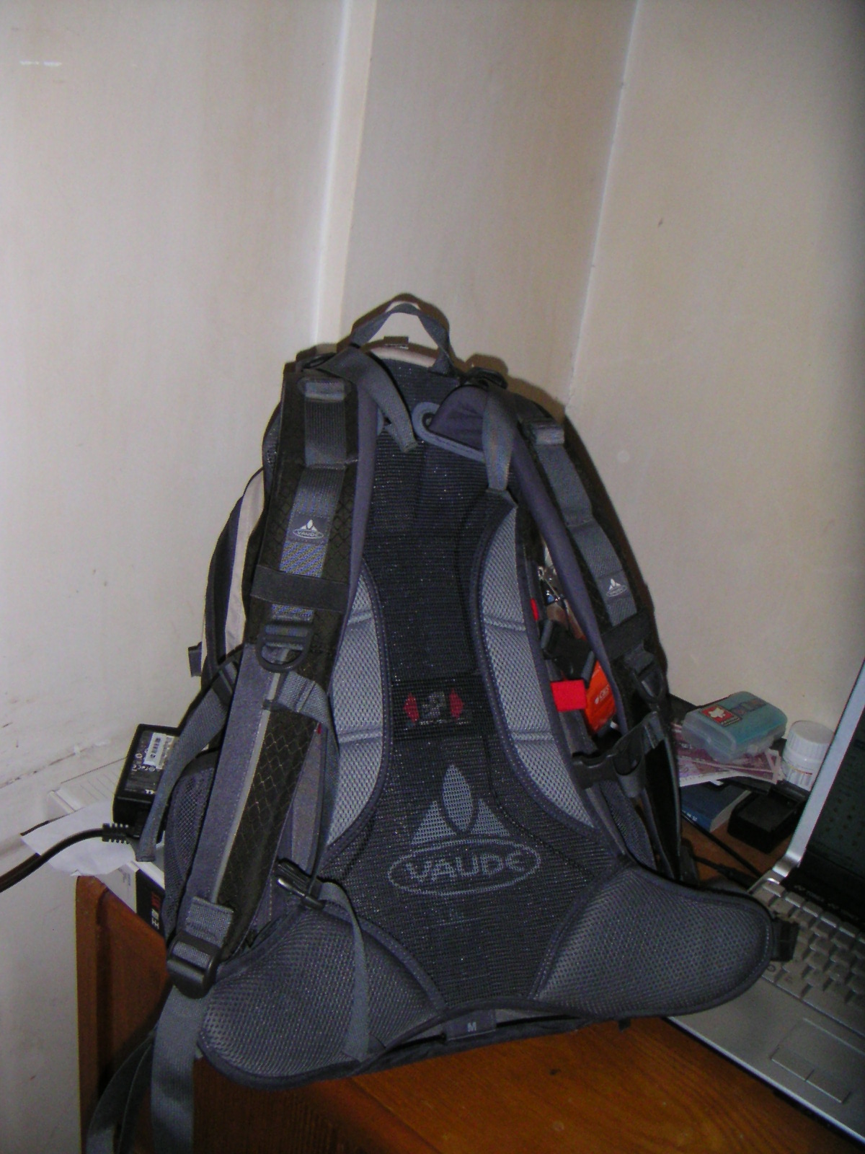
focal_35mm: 37
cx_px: 432
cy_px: 577
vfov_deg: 50.1
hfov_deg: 38.7
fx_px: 1233
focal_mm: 4.8
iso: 200
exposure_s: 1/45
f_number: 6.7
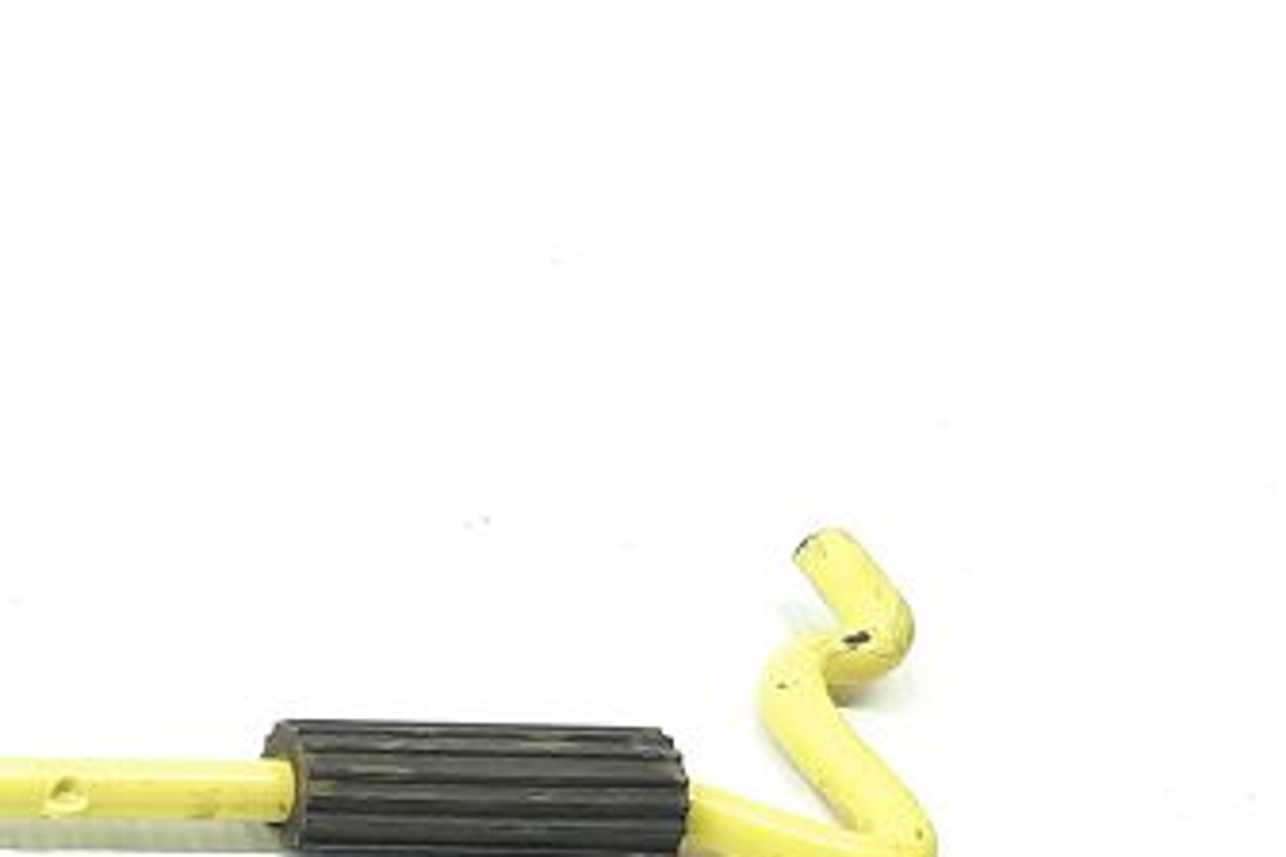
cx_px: -980
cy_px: 673
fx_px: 3322
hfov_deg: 17.9
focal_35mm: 93
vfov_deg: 14.6
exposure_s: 1/50
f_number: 2
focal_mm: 4.6
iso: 125
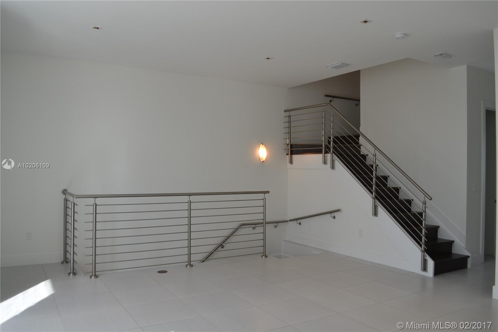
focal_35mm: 27
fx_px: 373
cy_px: 166
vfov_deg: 47.9
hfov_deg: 67.4
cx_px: 249
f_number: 5.6
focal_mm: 18
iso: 280
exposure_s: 1/125
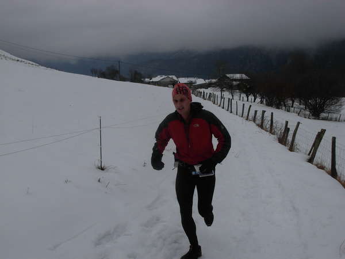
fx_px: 379
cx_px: 172
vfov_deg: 37.7
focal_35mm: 38
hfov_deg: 49.0
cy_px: 130
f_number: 4.9
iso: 79
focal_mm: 6.3
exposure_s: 1/1117
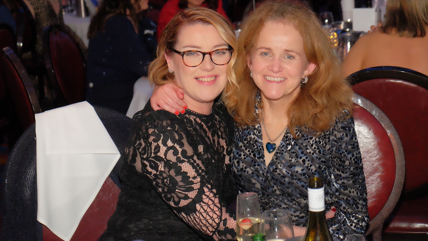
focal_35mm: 80
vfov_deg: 15.1
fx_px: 908
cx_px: 213
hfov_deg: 26.5
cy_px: 115
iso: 6400
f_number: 4.5
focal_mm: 50.5
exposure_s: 1/160
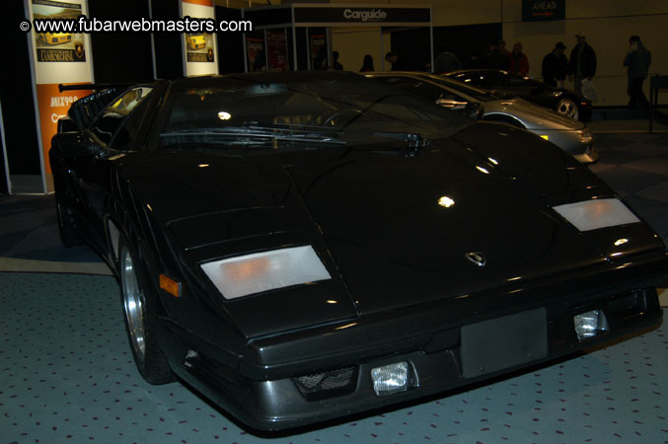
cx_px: 334
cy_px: 222
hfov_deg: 53.2
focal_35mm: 36
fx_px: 667
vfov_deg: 36.8
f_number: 5
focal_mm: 24
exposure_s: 1/60
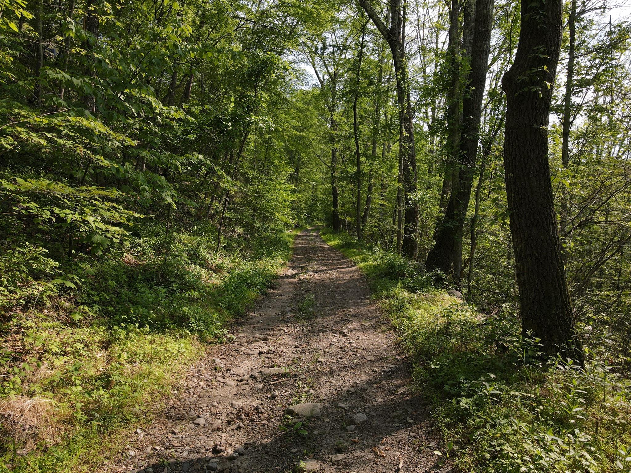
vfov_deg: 56.8
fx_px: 437
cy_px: 236
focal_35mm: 24
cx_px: 316
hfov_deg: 71.6
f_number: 2.8
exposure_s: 1/320
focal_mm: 4.5
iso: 100
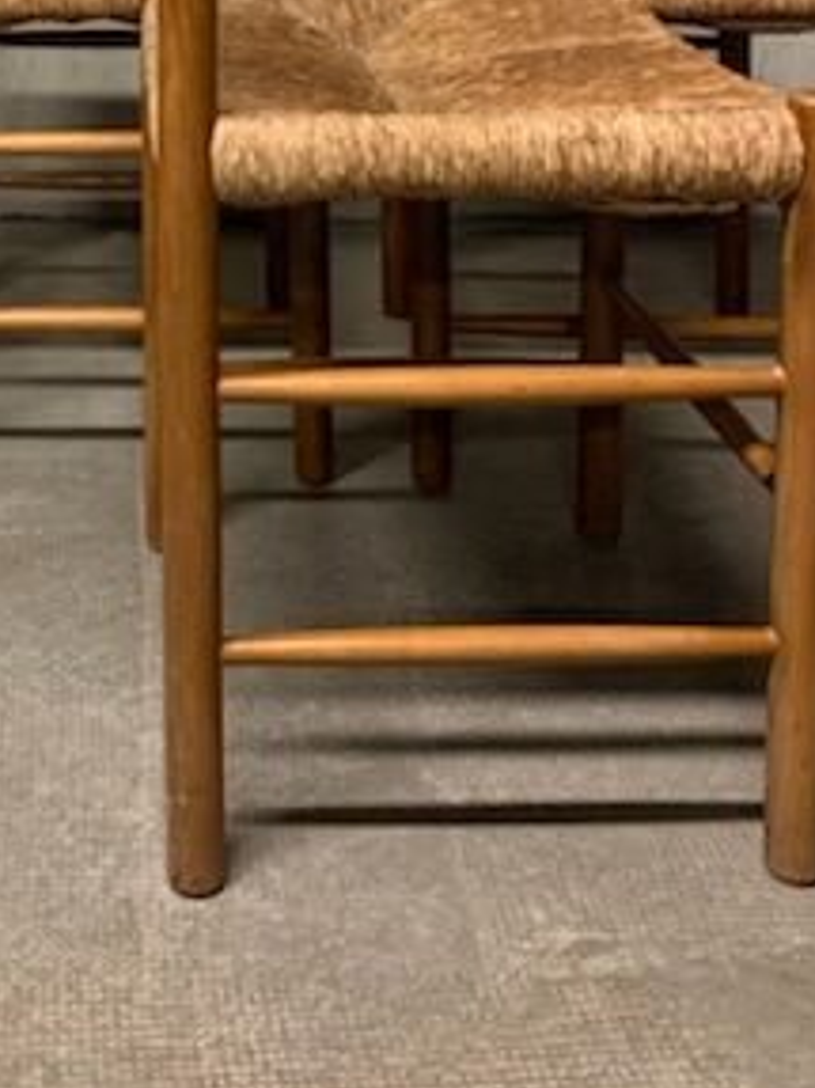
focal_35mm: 58
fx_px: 1822
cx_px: 102
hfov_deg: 24.6
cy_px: -72
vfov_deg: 30.2
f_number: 1.8
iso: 250
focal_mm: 4.25
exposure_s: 1/50
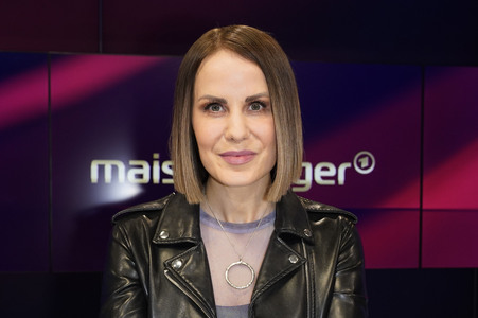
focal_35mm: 37
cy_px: 159
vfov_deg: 35.9
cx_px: 239
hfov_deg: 51.9
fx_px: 491
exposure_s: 1/160
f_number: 5.6
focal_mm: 37
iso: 2000
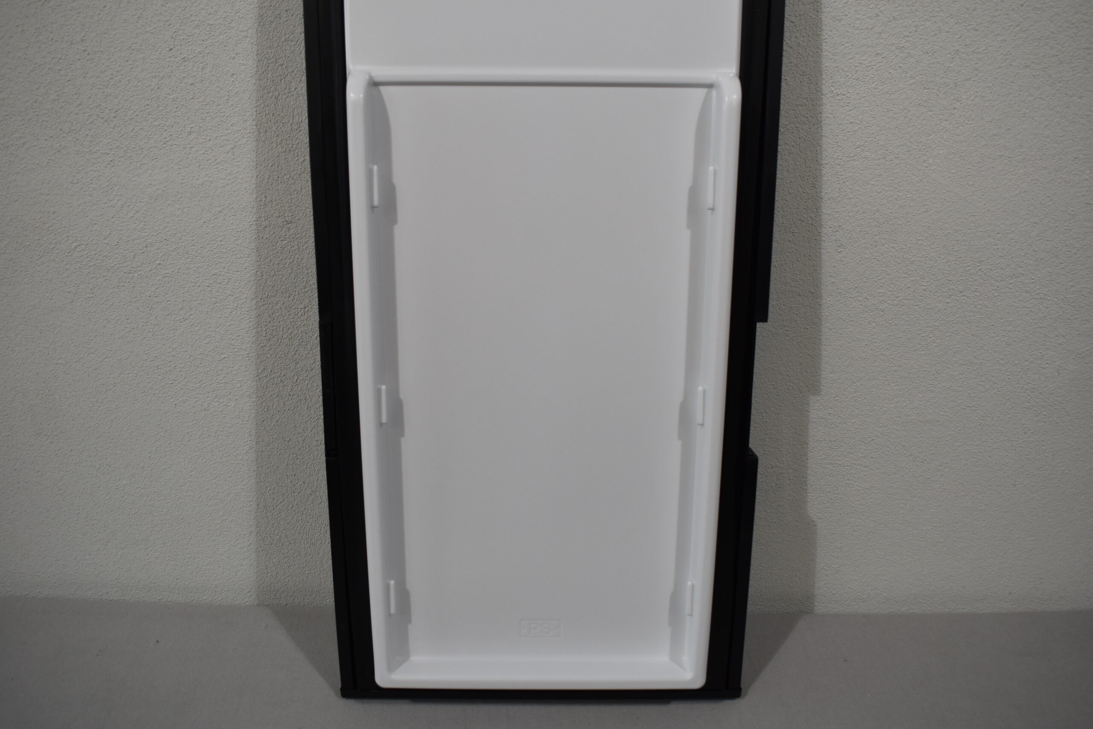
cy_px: 364
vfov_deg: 43.6
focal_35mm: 30
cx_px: 546
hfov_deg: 61.9
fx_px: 911
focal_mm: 20
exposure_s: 1/250
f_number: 5.6
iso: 400
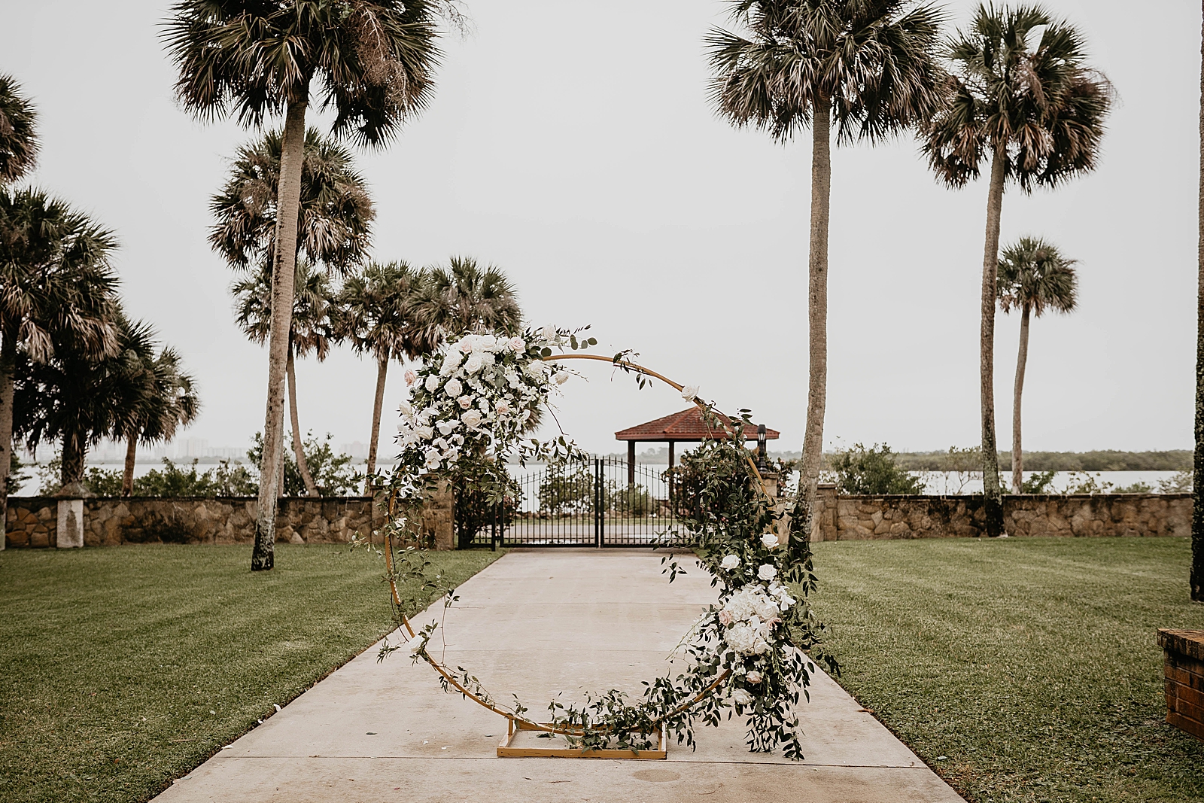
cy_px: 402
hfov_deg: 54.4
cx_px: 602
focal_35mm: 35
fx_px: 1171
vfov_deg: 37.9
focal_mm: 35
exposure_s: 1/640
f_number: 2.2
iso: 200
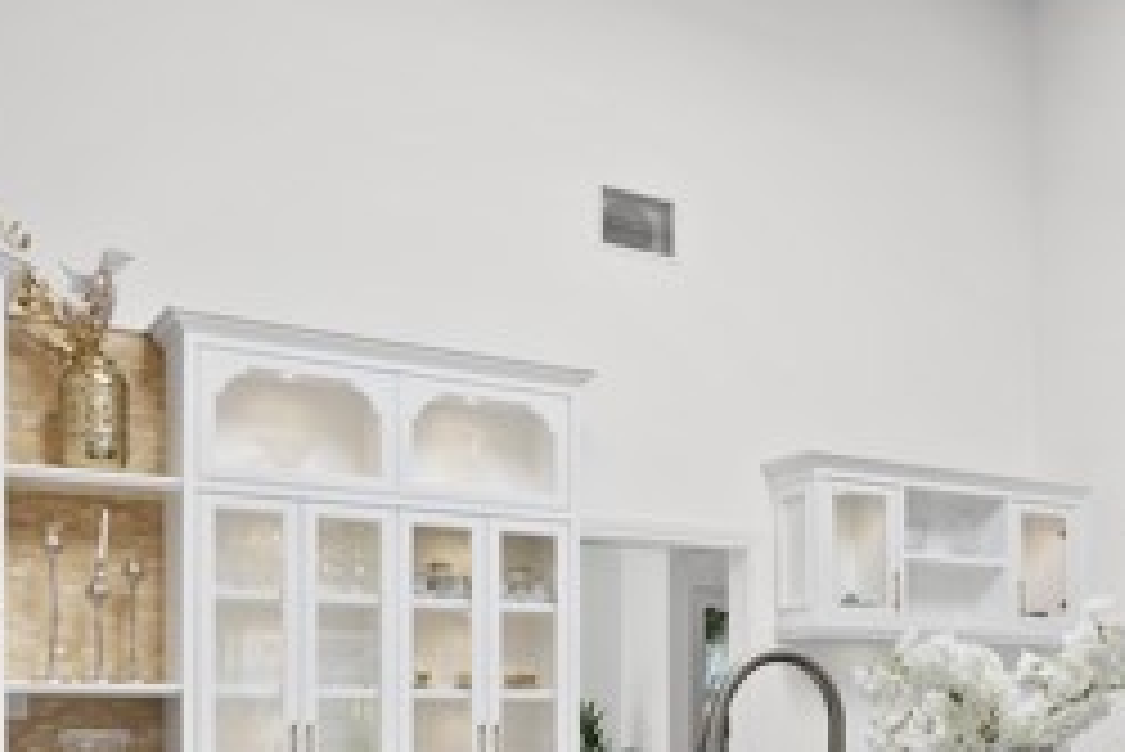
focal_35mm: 48
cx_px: 886
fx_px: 1501
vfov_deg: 26.8
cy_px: 723
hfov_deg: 39.6
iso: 250
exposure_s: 1/8
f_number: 8
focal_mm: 20
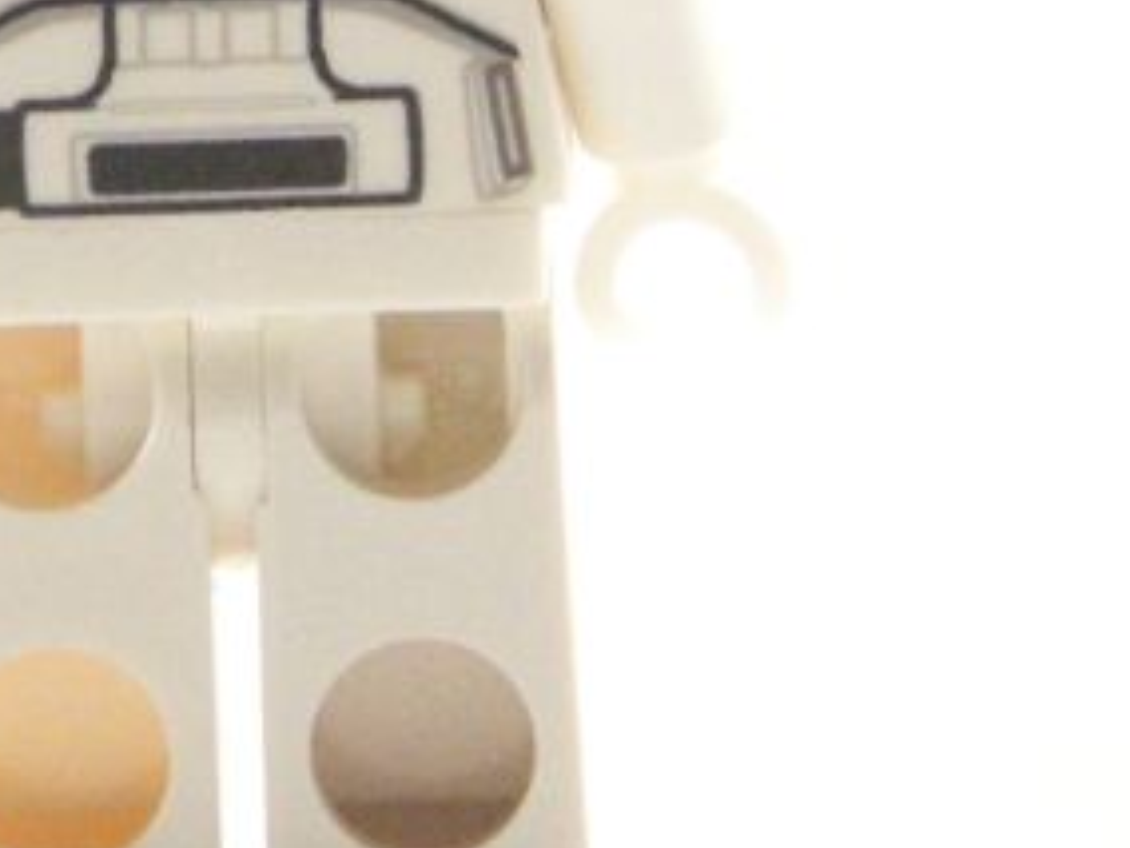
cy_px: -147
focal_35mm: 379
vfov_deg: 3.9
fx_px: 12372
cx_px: 275
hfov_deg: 5.2
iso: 400
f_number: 3.2
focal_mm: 17.5
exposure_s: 1/45
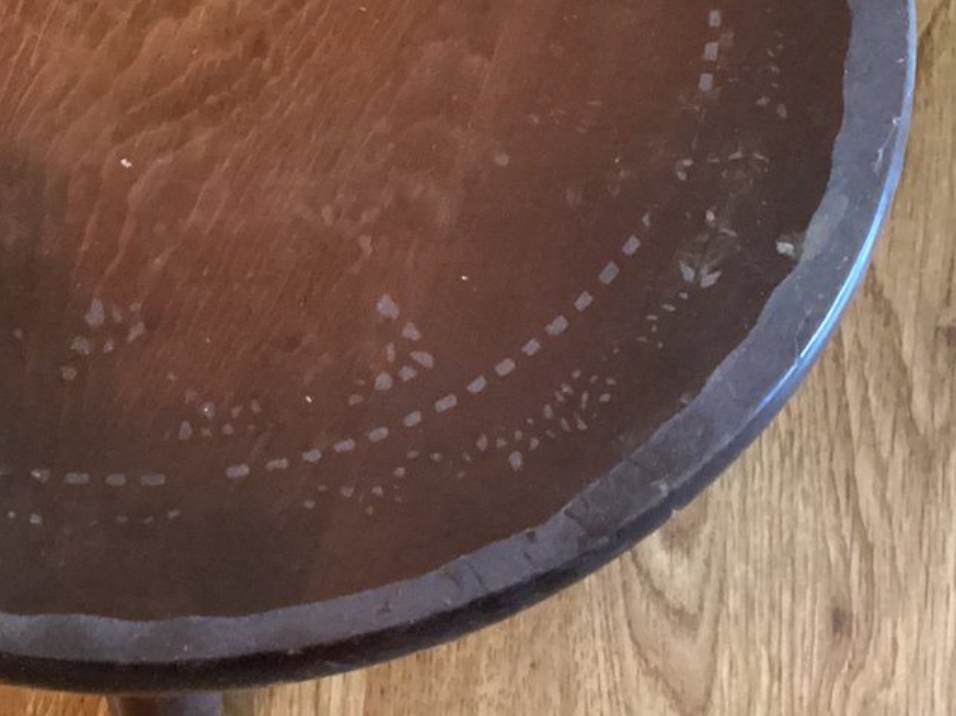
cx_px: 61
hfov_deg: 25.4
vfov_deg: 19.8
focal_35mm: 74
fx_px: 2043
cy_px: 212
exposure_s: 1/20
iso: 800
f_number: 2.4
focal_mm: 3.3
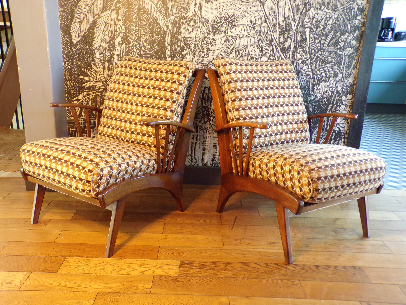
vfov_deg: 44.2
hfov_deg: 56.8
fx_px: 375
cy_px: 152
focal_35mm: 32
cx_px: 203
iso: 400
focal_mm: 5.8
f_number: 3.2
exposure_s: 1/13
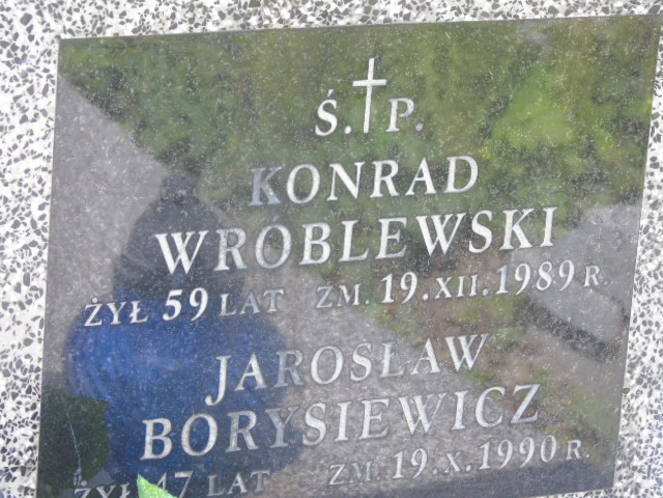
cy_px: 249
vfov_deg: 8.0
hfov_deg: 10.6
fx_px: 3562
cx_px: 332
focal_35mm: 186
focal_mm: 33
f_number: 5
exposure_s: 1/125
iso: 400
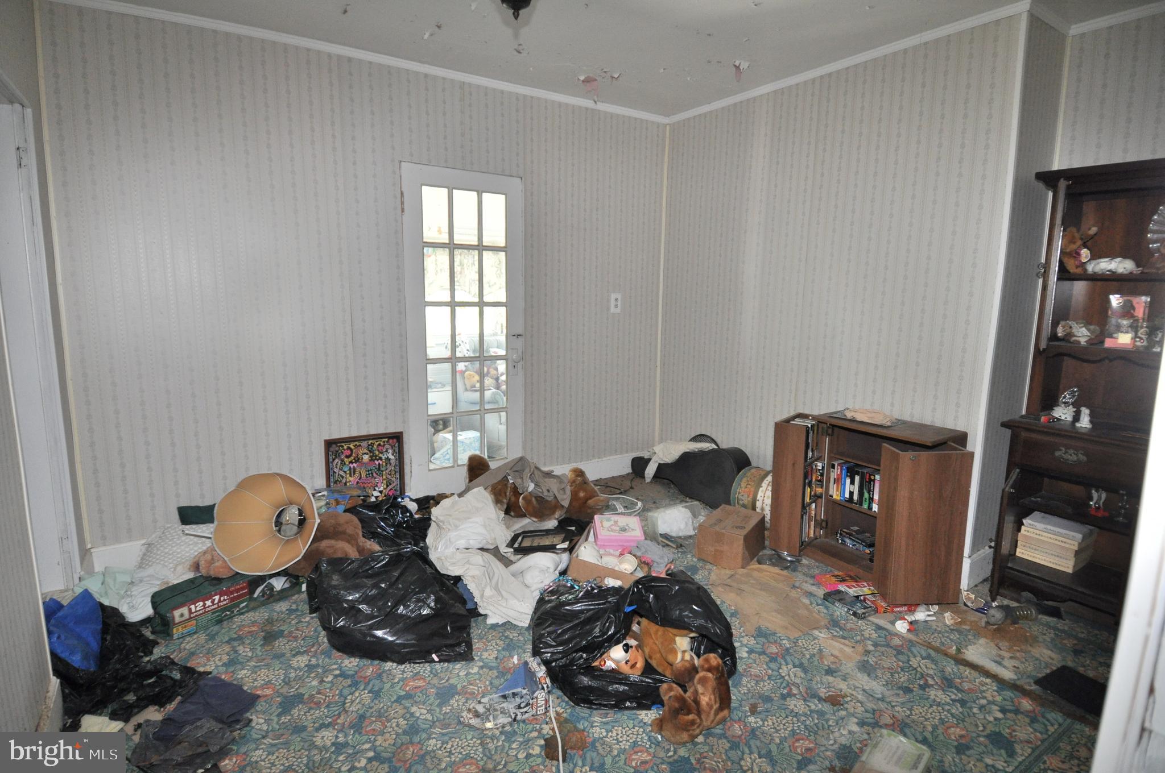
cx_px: 582
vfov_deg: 67.2
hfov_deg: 90.1
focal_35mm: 18
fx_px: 582
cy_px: 386
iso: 800
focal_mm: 12
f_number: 4
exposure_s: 1/60
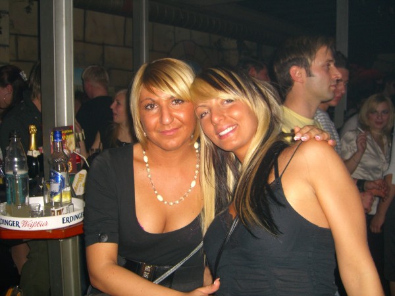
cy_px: 148
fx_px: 434
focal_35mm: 38
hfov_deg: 49.0
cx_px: 198
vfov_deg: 37.7
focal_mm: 7.9
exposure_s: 1/60
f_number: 2.8
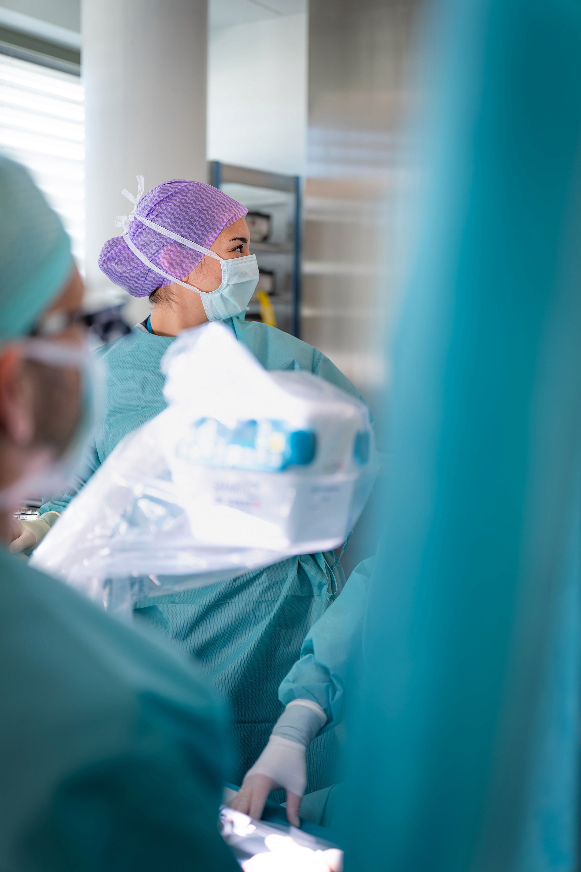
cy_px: 436
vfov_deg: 43.6
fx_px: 1089
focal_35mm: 45
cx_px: 290
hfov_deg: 29.9
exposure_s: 1/400
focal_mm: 45
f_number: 1.8
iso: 250
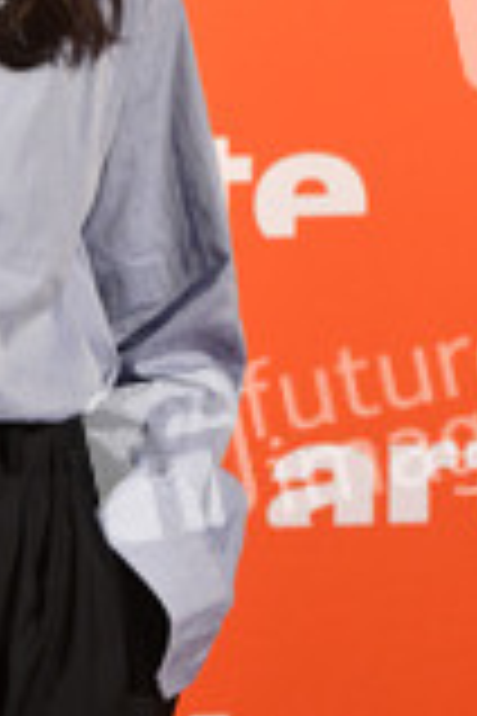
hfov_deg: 10.7
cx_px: -94
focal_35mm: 126
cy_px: 212
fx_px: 2504
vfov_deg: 16.2
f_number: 5.6
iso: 2000
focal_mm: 50
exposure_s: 1/160
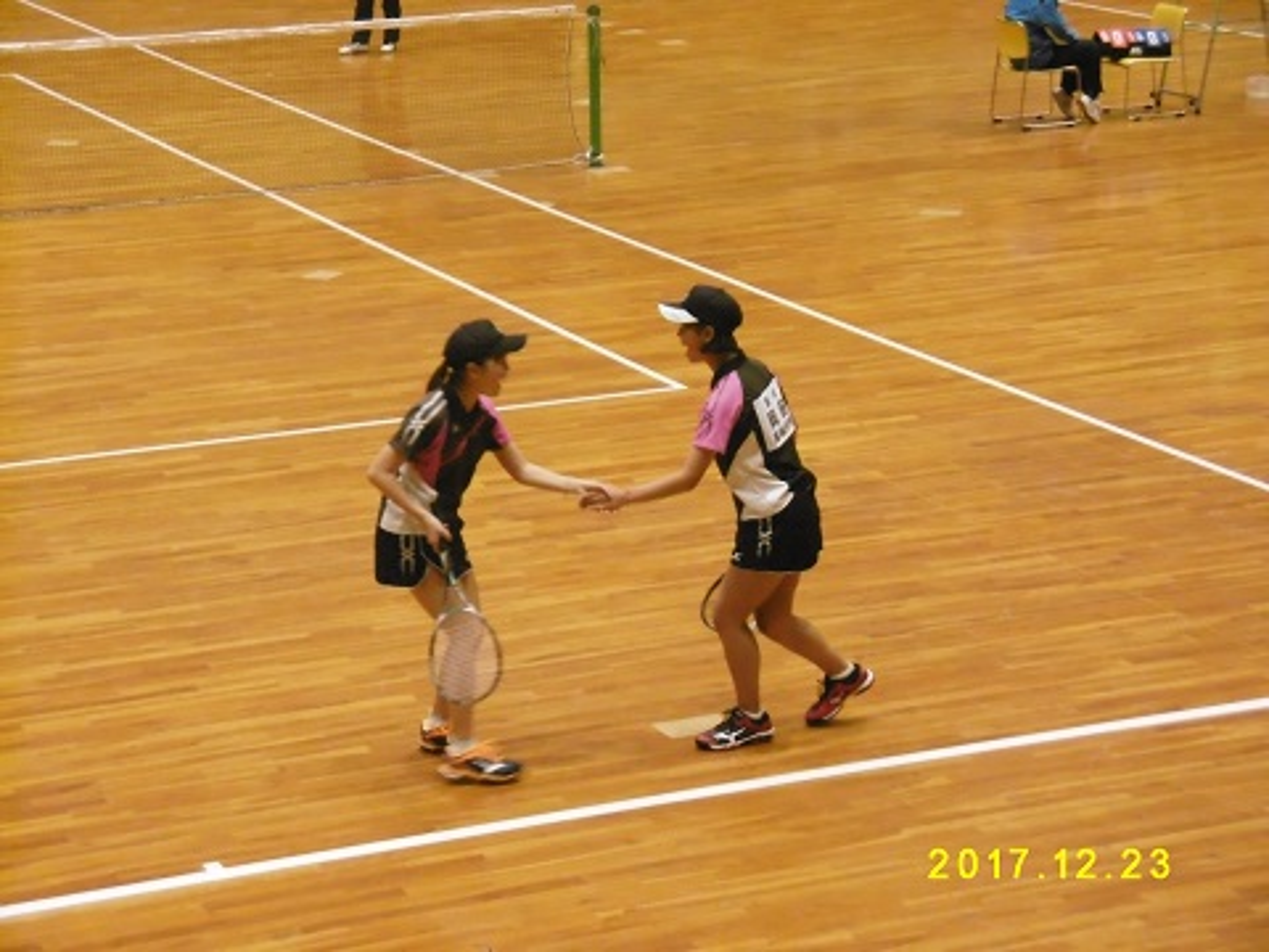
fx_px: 3813
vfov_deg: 14.2
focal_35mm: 104
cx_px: 634
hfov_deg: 18.9
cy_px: 476
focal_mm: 18.6
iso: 1600
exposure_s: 1/60
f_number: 4.8
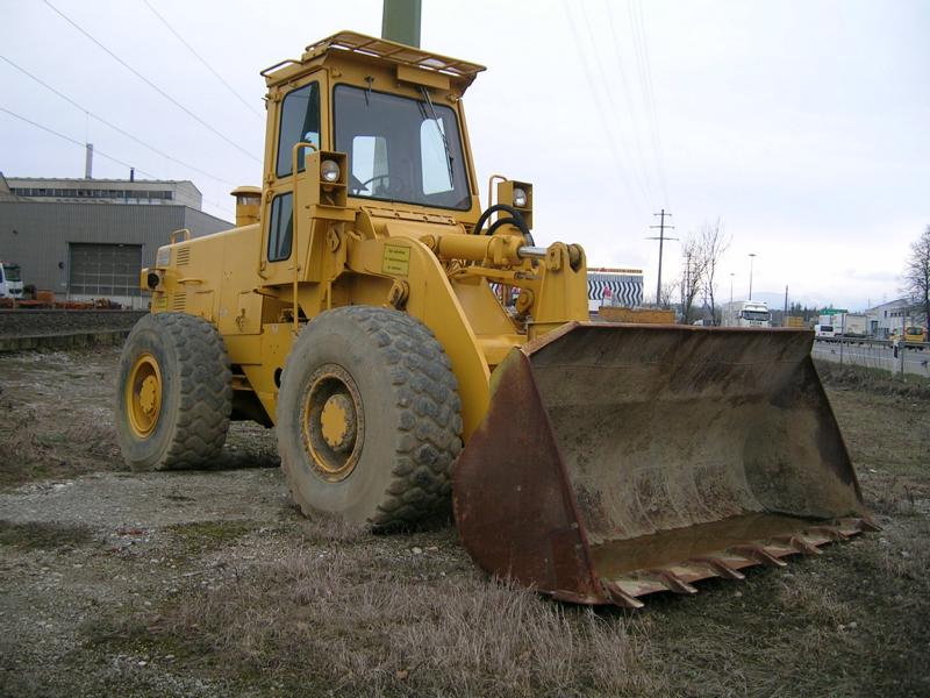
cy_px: 349
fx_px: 940
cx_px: 465
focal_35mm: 35
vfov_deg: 40.7
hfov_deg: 52.6
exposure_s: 1/70.6
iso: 50
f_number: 2.8
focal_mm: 5.4
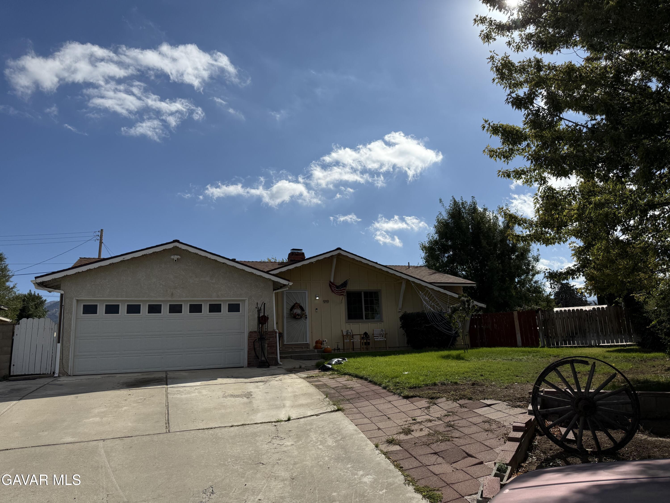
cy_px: 252
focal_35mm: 24
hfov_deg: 71.6
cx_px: 335
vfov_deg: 56.8
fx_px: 465
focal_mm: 6.76
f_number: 1.78
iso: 100
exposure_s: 1/14286
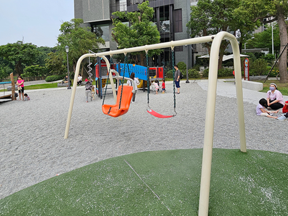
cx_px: 136
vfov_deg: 69.4
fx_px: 150
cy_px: 71
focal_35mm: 18
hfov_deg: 87.7
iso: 50
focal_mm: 2.2
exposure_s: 1/1002
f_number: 2.2
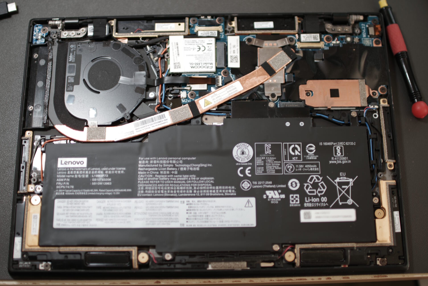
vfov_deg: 29.2
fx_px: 547
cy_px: 143
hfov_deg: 42.7
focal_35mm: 46
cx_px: 214
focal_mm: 30
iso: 100
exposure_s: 1/13
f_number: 1.4
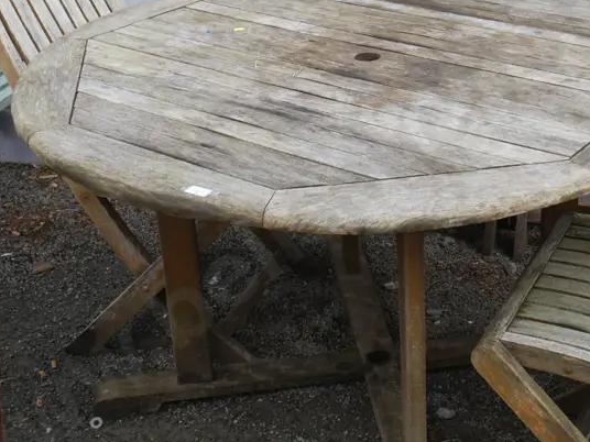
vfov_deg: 22.5
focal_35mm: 65
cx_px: 406
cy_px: 148
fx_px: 1108
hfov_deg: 29.6
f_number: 5
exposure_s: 1/200
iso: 200
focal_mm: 17
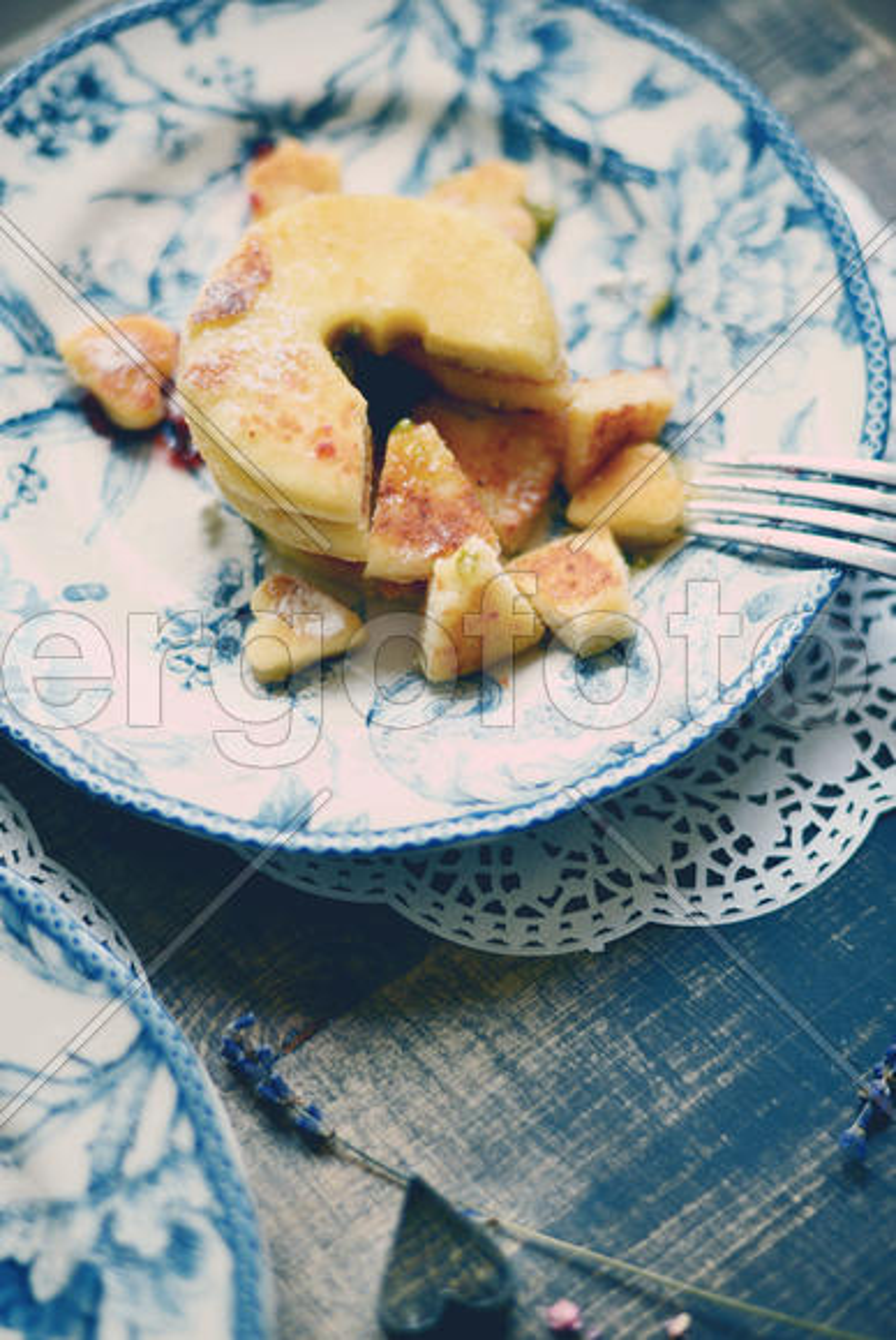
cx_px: 448
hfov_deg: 27.1
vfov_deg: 39.6
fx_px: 1862
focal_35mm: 50
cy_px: 670
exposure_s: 1/80
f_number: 2.2
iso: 320
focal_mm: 50
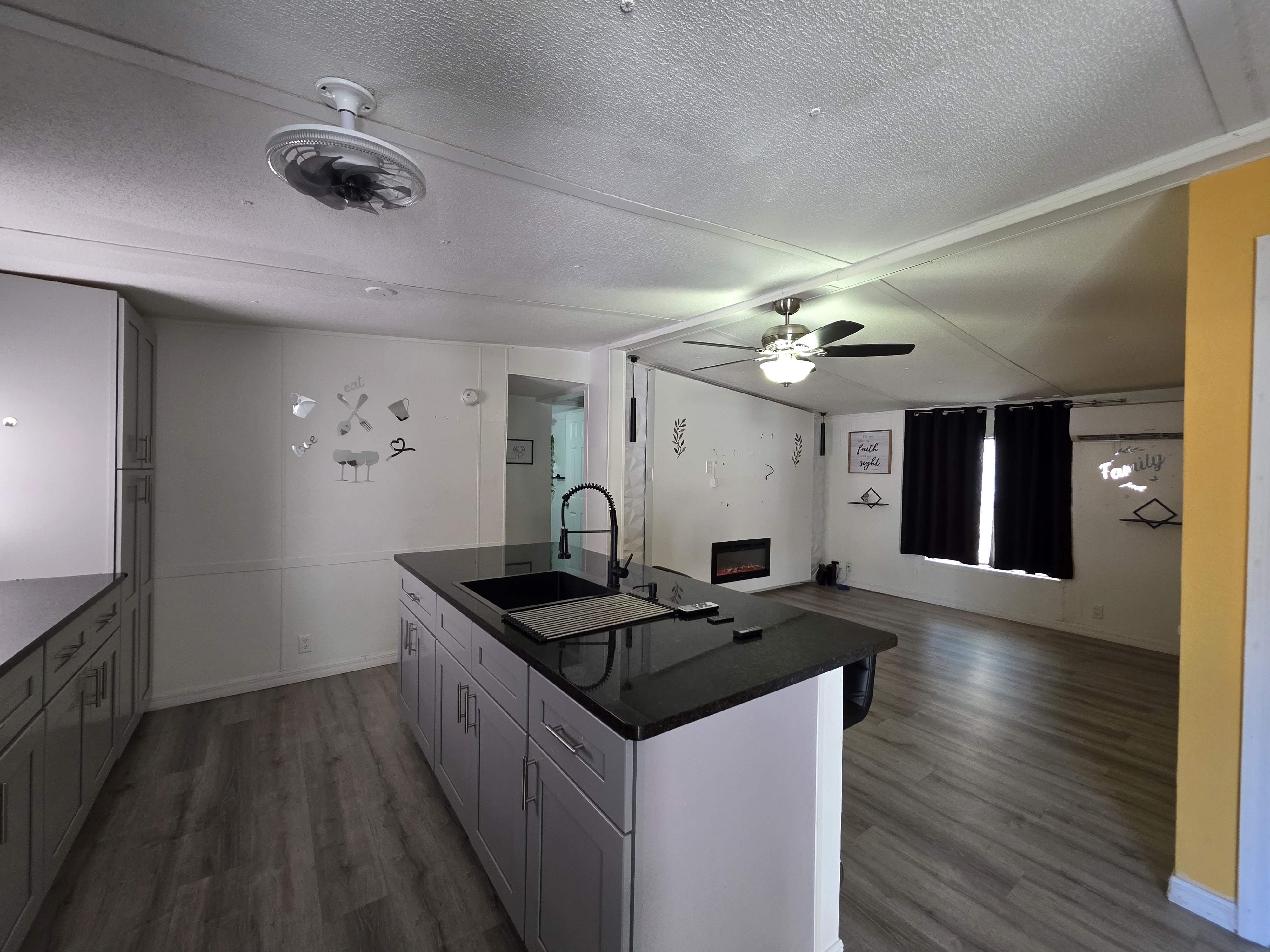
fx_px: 477
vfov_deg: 89.9
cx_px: 635
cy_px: 476
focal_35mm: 13
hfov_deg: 106.2
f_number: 1.9
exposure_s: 1/120
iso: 250
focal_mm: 2.2
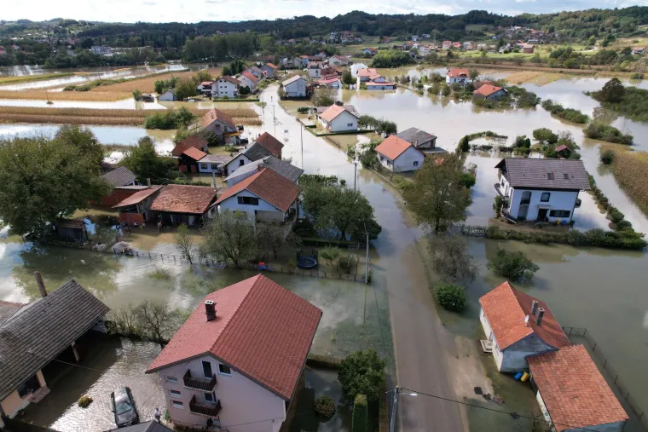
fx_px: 396
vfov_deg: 57.2
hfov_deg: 78.6
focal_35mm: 22
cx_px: 324
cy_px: 216
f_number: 2.8
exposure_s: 1/30
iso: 110
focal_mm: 8.38
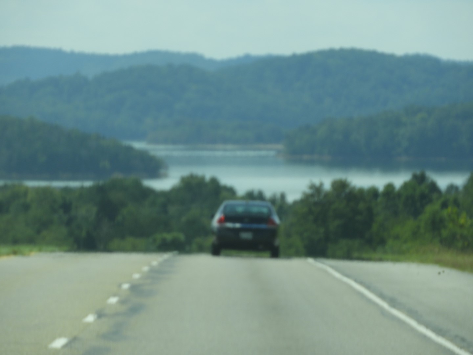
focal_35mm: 450
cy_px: 178
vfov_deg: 3.3
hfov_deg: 4.4
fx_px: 6149
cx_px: 236
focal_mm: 80.6
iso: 100
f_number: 5.6
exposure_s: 1/500
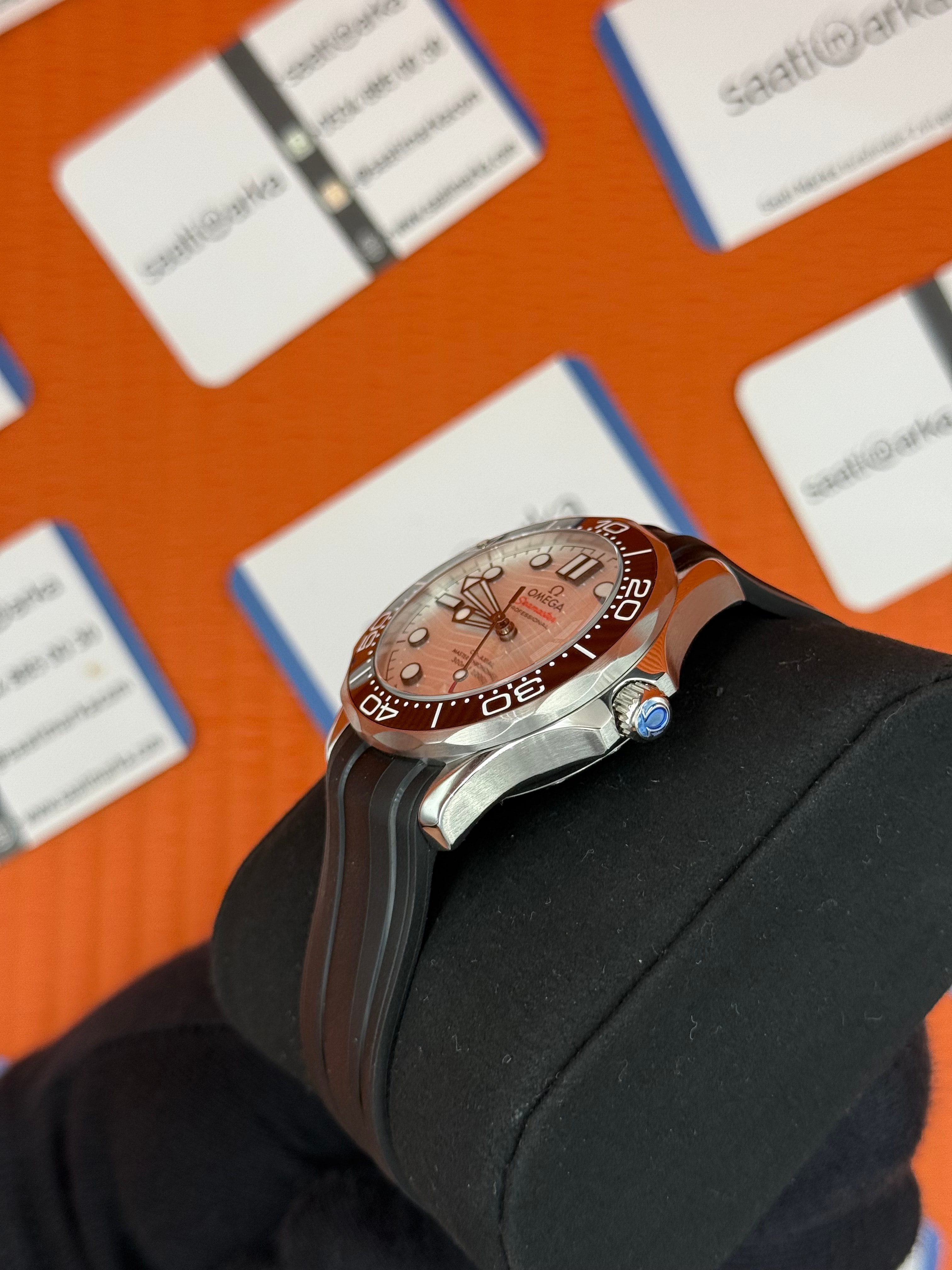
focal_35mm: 48
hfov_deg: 30.3
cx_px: 476
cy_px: 635
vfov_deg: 39.7
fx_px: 1760
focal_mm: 6.76
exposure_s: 1/165
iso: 64
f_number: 1.78
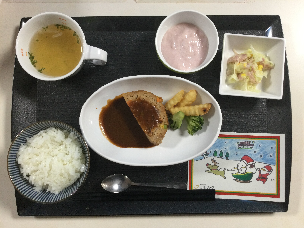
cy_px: 114
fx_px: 272
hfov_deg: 58.4
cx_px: 152
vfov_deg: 45.4
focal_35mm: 31
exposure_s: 1/30
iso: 80
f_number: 2.4
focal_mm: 3.3
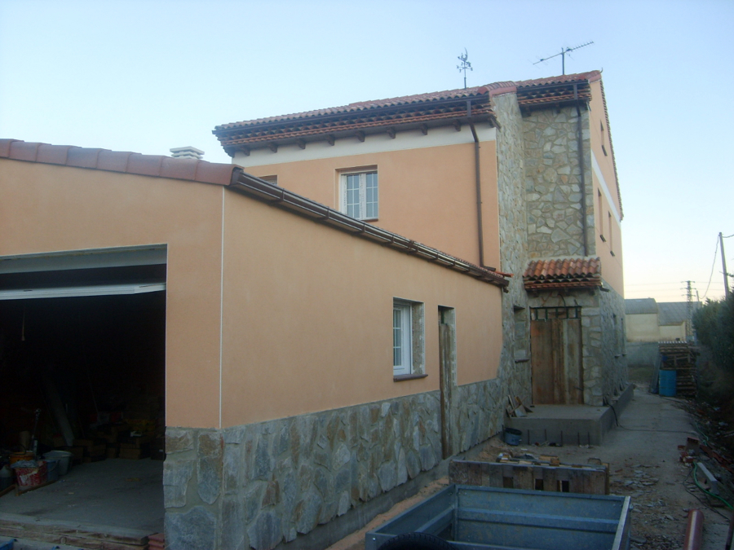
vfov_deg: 40.7
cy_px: 275
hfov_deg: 52.6
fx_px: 742
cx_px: 367
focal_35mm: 35
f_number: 2.8
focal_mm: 5.8
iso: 50
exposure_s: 1/45
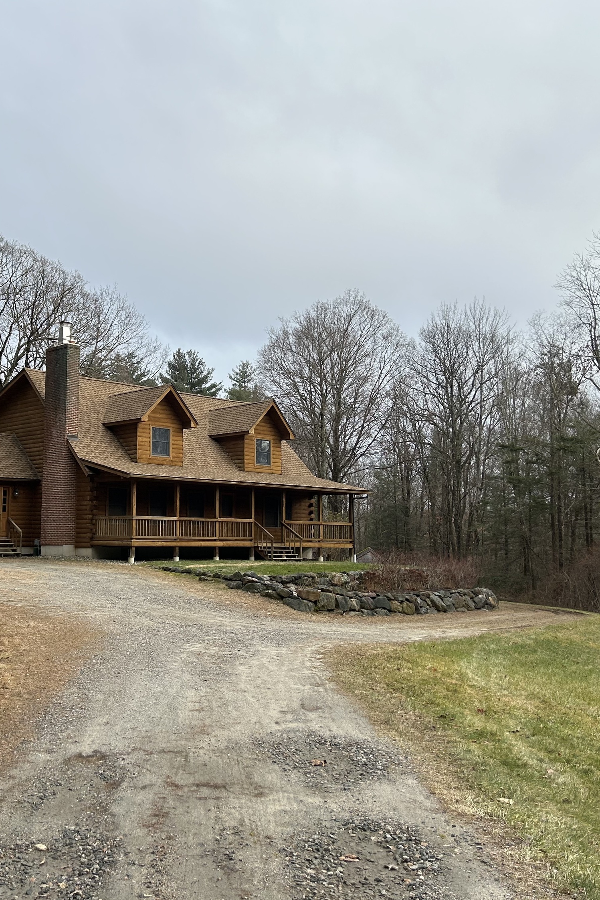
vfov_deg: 51.9
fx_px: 925
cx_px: 178
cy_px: 439
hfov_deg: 35.4
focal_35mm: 37
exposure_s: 1/1724
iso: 50
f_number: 1.5
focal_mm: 5.7
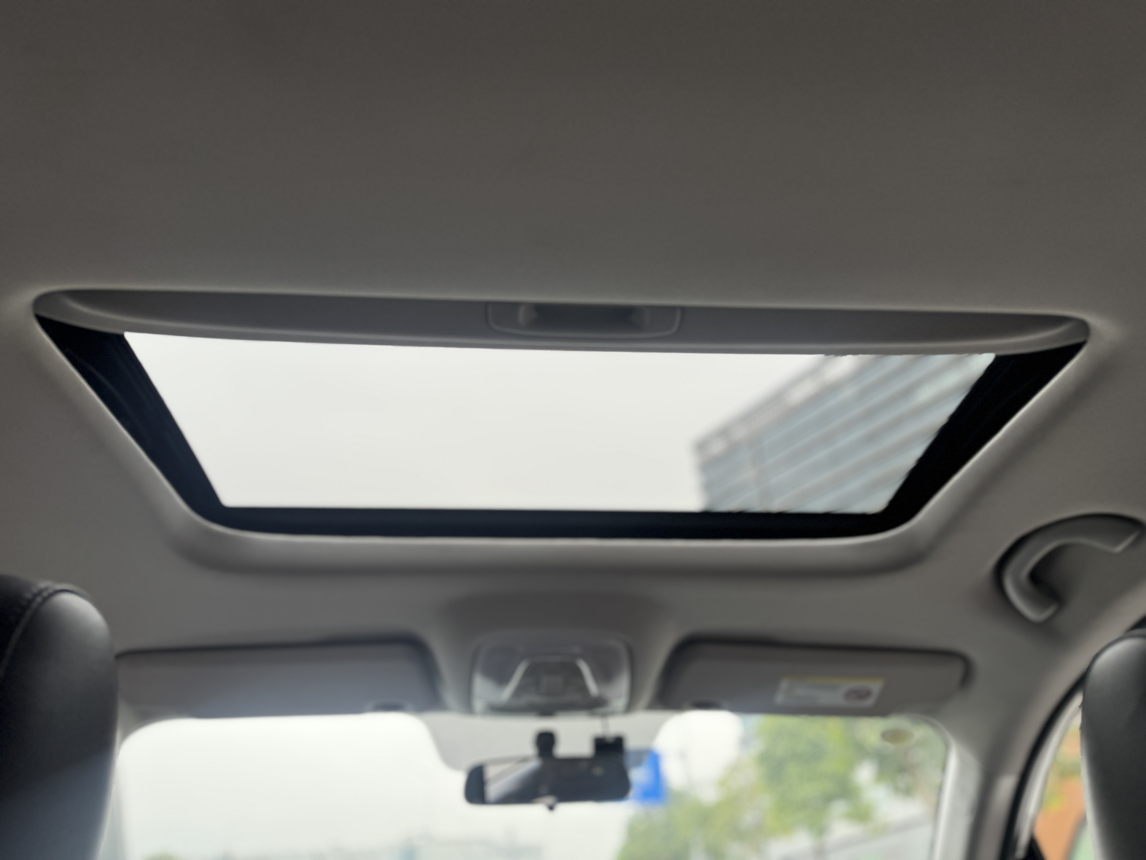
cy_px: 430
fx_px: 795
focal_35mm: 24
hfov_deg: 71.6
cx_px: 573
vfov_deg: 56.8
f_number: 1.78
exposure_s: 1/226
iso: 64
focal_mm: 6.76
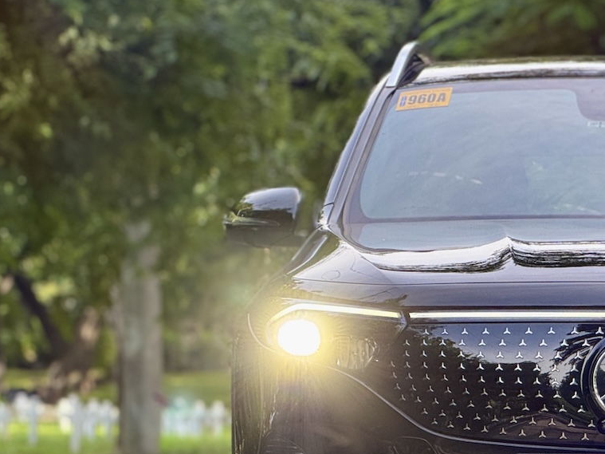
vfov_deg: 5.9
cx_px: 627
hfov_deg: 7.8
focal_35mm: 253
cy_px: 343
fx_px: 4421
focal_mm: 15.66
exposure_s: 1/131
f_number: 2.8
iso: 50
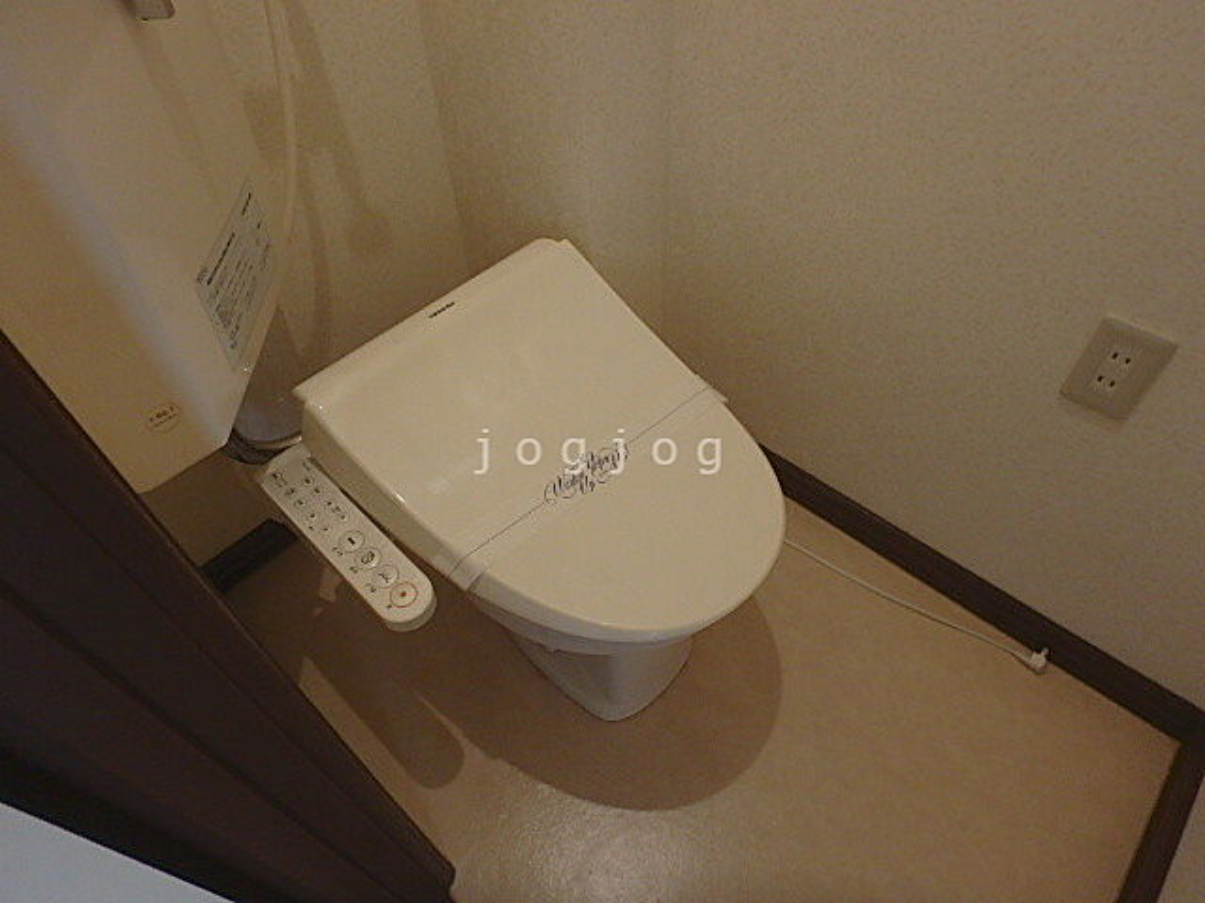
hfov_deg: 79.0
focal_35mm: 21
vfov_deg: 63.4
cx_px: 602
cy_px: 452
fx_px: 731
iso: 400
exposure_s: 1/30
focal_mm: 3.7
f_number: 3.5
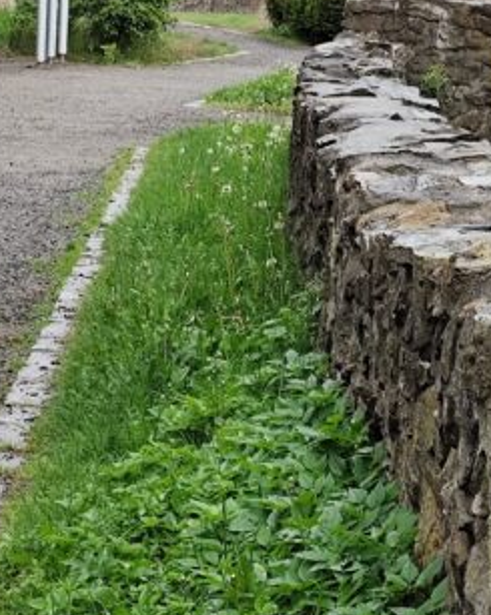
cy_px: 128
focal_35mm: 150
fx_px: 2729
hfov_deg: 10.2
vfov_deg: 12.8
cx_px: 547
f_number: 1.65
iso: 50
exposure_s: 1/429
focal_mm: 6.19
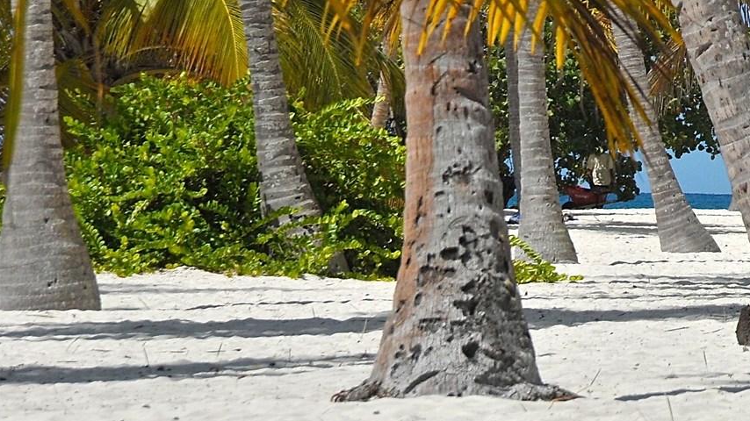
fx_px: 7019
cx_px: 1051
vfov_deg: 3.4
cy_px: -115
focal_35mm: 353
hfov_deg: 6.1
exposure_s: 1/2500
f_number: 16
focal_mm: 120
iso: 800
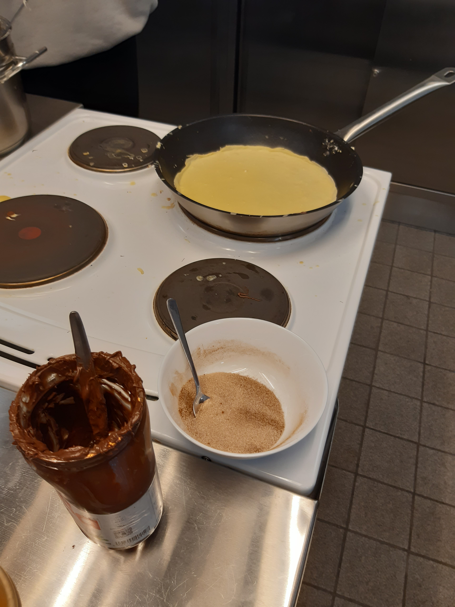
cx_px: 228
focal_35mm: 26
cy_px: 304
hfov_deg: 53.1
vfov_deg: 67.3
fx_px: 456
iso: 64
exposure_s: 1/50
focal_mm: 3.92
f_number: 1.7
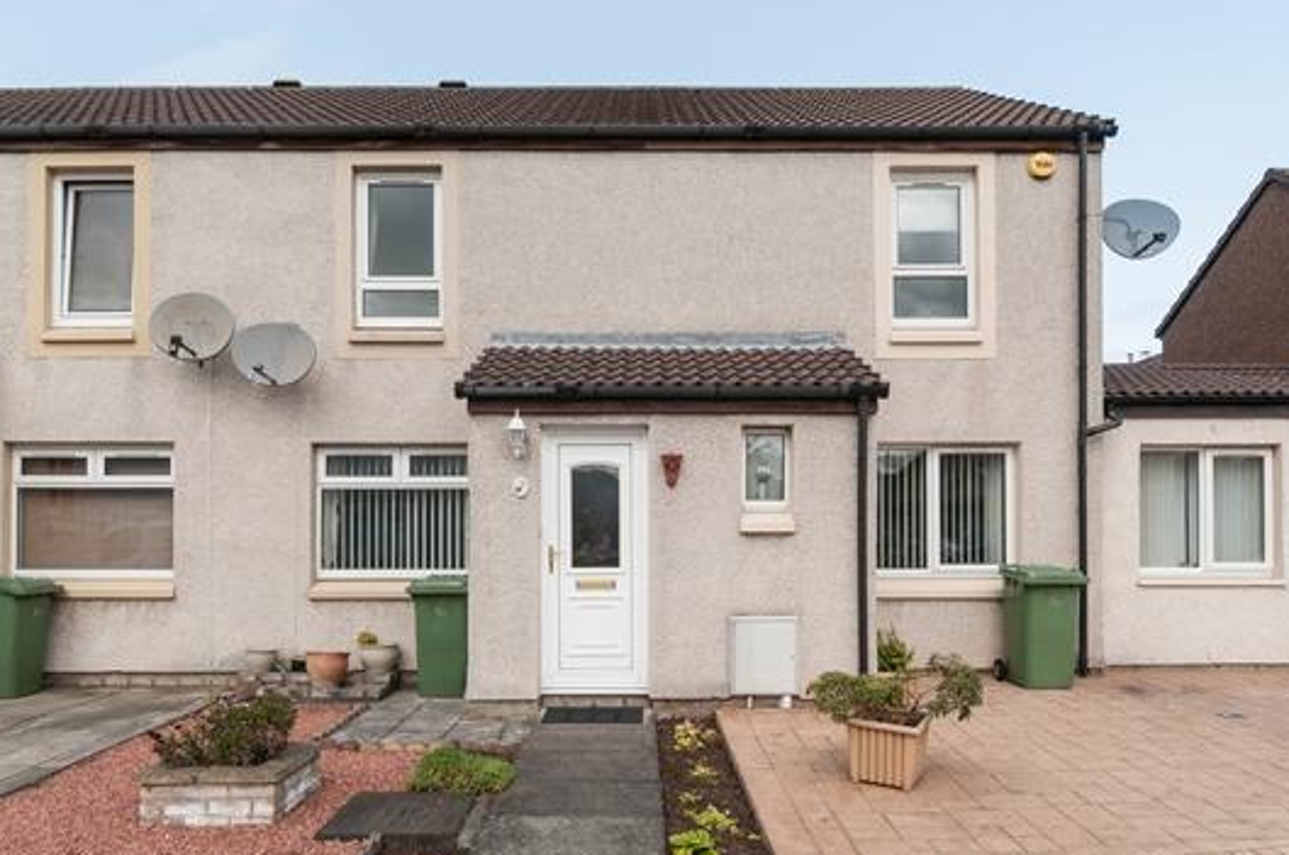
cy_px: 510
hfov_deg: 74.7
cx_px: 619
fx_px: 844
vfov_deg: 53.4
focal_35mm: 24
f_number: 11
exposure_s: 1/250
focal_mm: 13
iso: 200
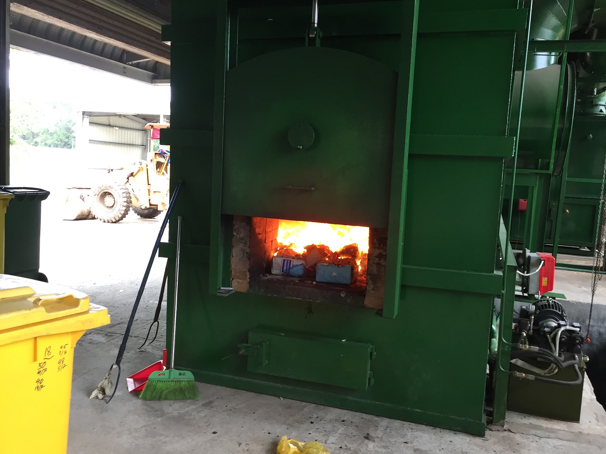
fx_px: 525
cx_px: 308
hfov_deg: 60.0
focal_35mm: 30
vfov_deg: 46.8
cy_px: 223
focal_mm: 4.15
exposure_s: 1/33
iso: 32
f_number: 2.2
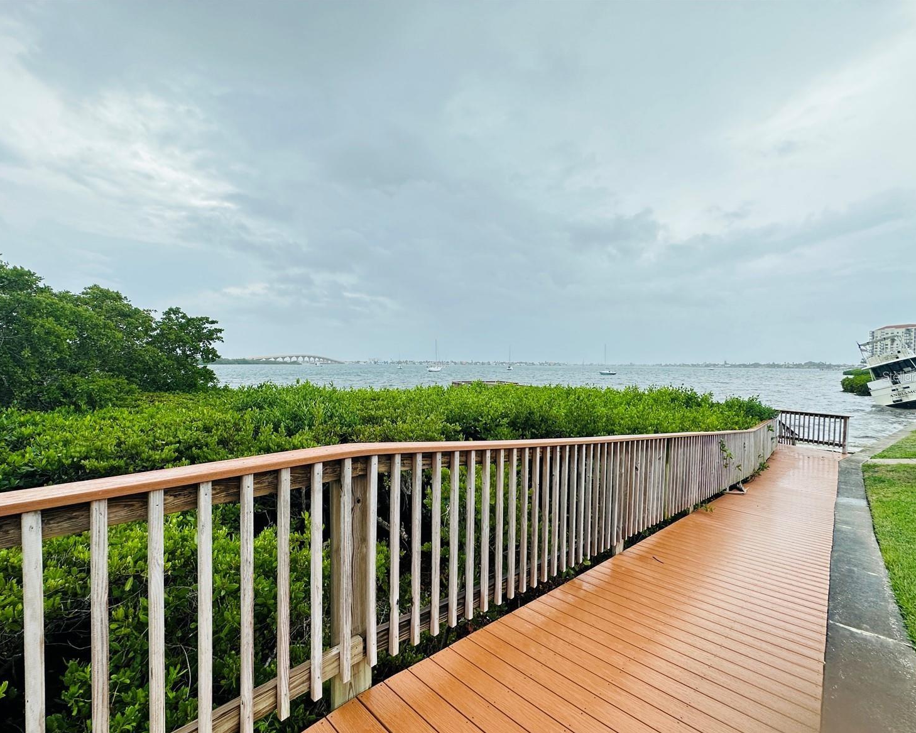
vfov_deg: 84.0
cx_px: 439
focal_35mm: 15
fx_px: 407
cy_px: 376
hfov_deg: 96.8
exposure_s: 1/1043
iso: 50
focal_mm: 2.22
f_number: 2.2
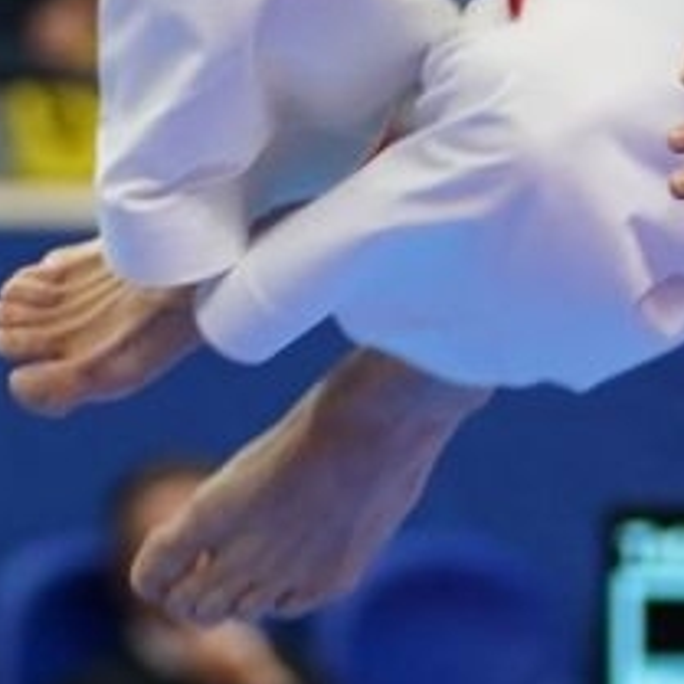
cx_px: 524
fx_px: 16700
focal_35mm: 747
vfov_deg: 2.3
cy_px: 252
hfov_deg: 2.3
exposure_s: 1/500
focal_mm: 102
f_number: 2.8
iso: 1250
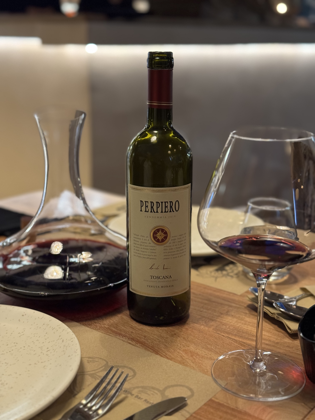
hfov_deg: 30.3
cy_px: 210
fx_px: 582
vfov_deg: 39.7
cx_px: 158
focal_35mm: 48
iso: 640
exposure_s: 1/25
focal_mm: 6.76
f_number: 1.78
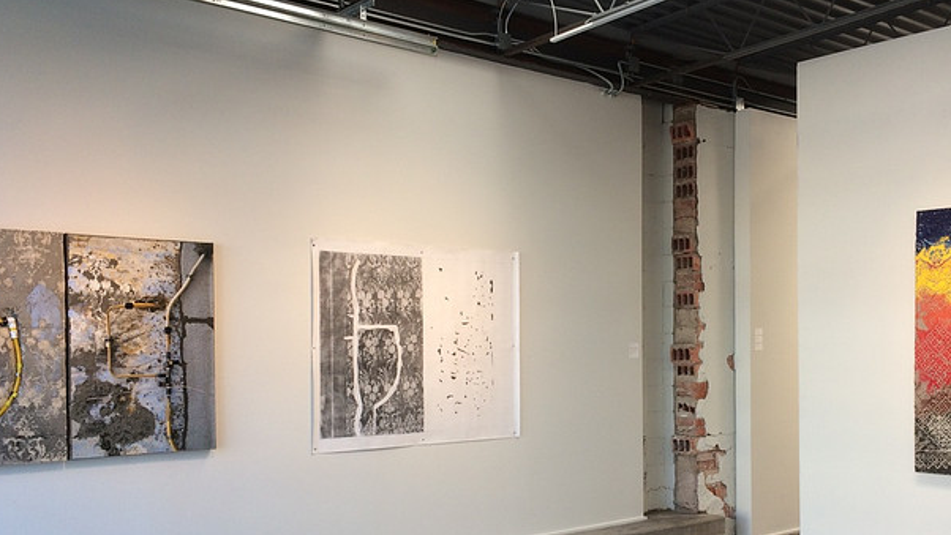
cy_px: 366
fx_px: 1059
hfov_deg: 48.2
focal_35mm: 42
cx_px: 547
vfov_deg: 28.1
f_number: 2.2
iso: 40
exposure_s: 1/60
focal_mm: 4.15
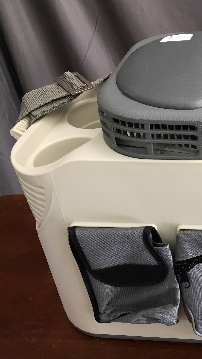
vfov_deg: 47.4
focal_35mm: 43
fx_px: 409
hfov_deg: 25.6
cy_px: 180
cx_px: 223
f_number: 2.2
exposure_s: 1/30
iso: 80
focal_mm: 4.15
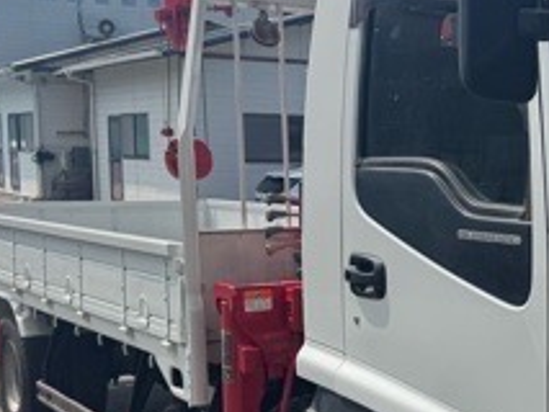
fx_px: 1143
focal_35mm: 72
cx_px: 544
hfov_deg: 25.7
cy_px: 304
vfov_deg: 20.3
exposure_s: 1/4950
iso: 80
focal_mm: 6.76
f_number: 1.78
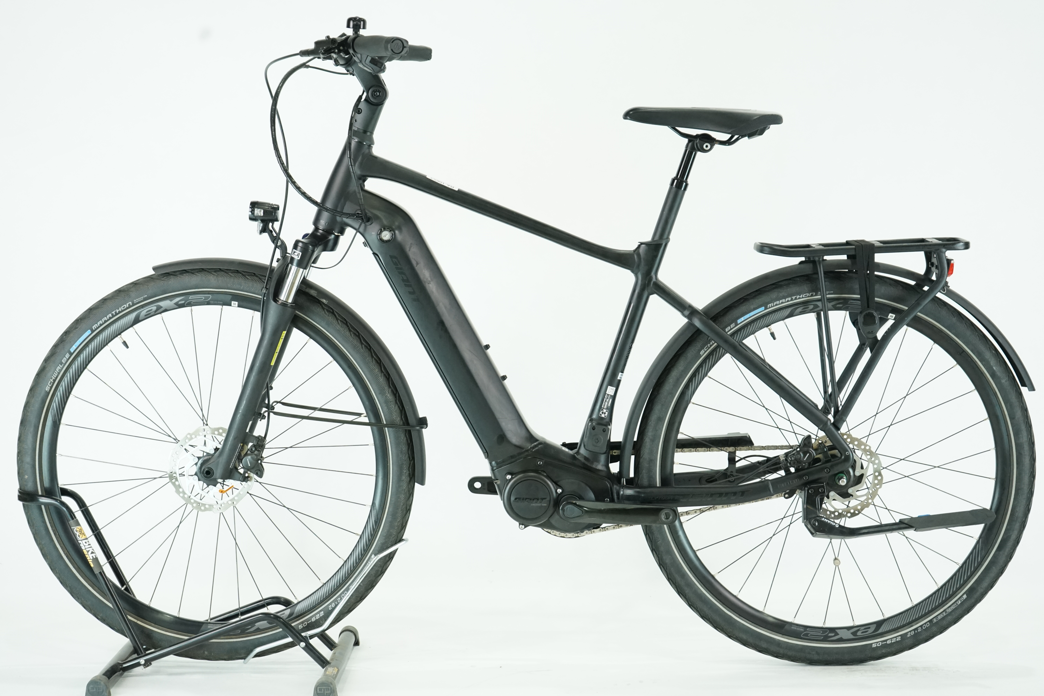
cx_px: 522
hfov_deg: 30.1
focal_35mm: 67
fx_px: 1943
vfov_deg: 20.3
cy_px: 348
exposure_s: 1/200
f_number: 5.6
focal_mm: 67
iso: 2500
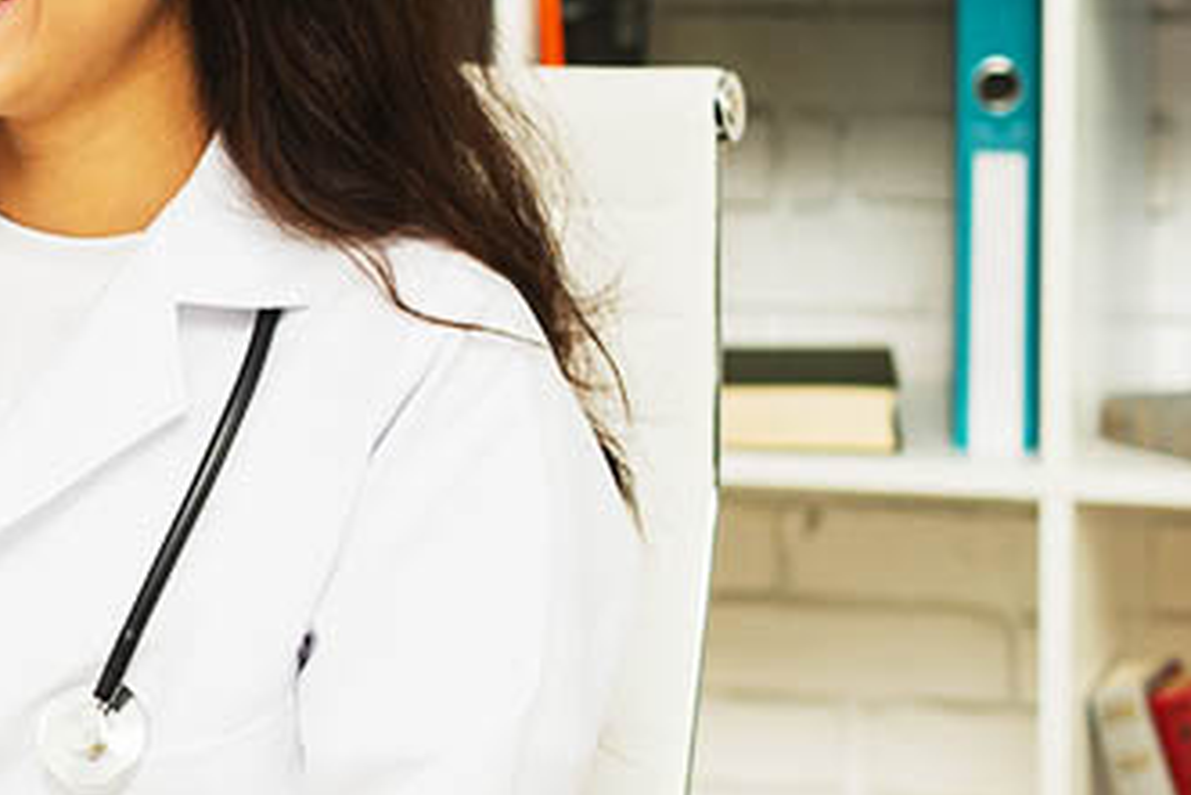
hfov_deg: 12.9
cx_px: -569
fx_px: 4998
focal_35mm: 151
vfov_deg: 9.1
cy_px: 649
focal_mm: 50
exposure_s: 1/160
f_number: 3.2
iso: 125
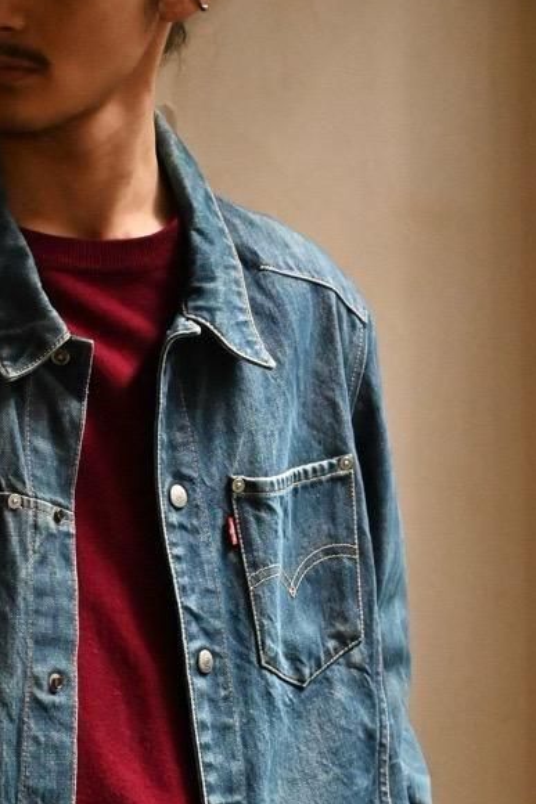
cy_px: 852
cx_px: 26
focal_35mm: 141
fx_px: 3151
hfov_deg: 9.7
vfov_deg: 14.3
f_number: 5
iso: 10000
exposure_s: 1/160
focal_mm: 64
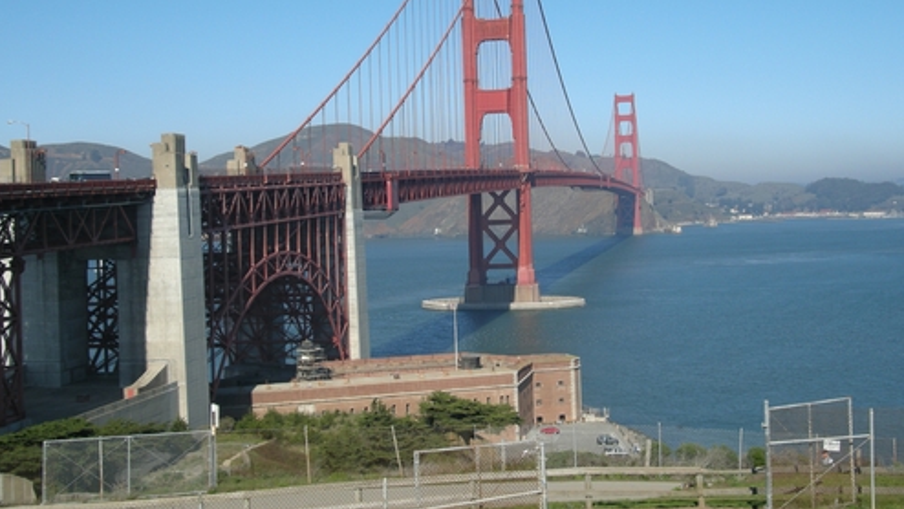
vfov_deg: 24.4
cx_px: 450
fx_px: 1175
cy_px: 185
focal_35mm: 49
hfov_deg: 42.1
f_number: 8
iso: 64
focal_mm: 7.9
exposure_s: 1/155
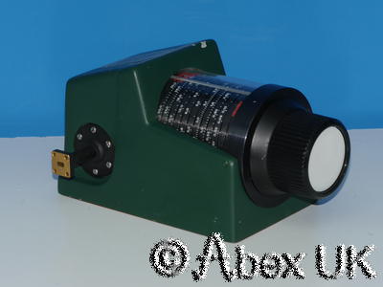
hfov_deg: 12.8
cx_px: 192
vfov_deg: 9.6
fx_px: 1704
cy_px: 144
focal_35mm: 154
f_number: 11
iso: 400
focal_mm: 77
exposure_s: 1/60
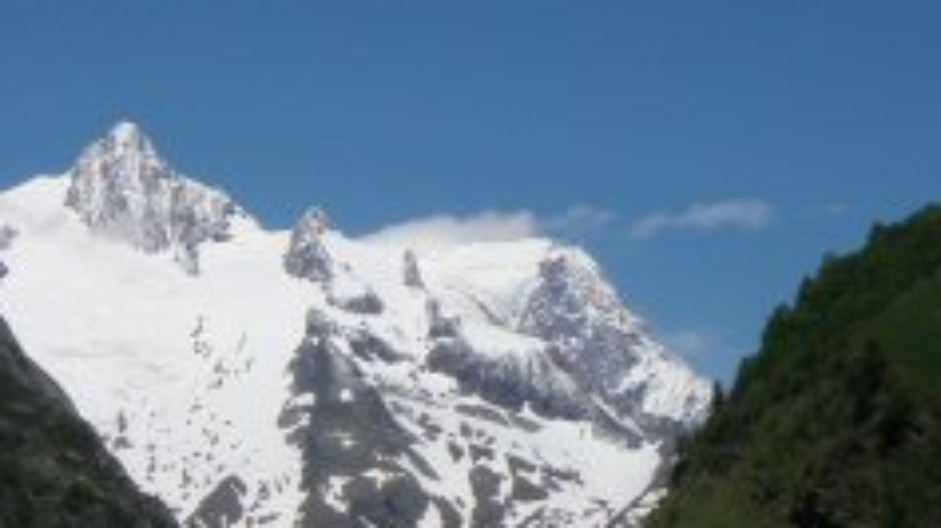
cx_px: 377
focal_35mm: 153
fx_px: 3815
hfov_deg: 14.1
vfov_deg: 7.9
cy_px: 262
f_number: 7.1
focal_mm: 11.76
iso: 50
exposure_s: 1/400
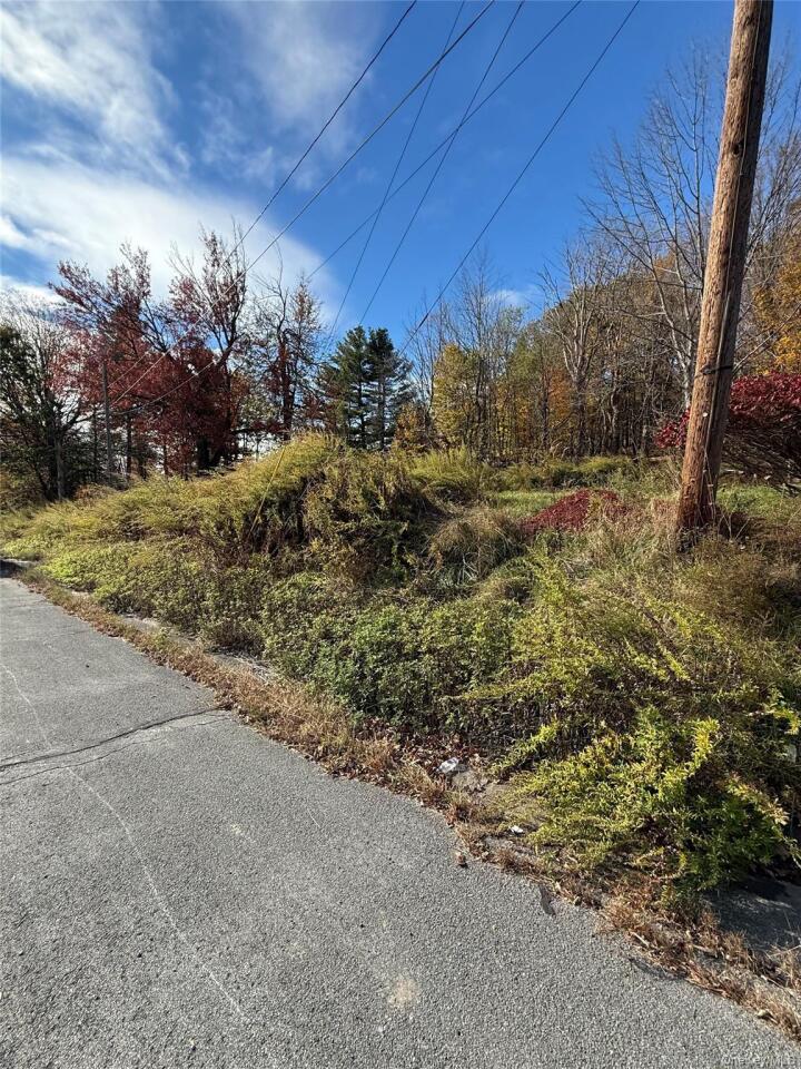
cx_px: 400
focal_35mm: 14
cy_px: 534
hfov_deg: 85.7
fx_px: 432
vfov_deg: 102.1
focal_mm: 2.22
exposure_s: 1/1001
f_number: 2.2
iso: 64
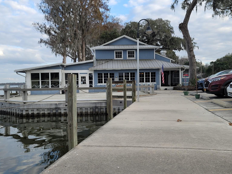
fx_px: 174
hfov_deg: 67.3
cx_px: 114
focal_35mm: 26
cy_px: 87
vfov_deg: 53.1
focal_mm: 7
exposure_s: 1/254
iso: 20
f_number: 1.8
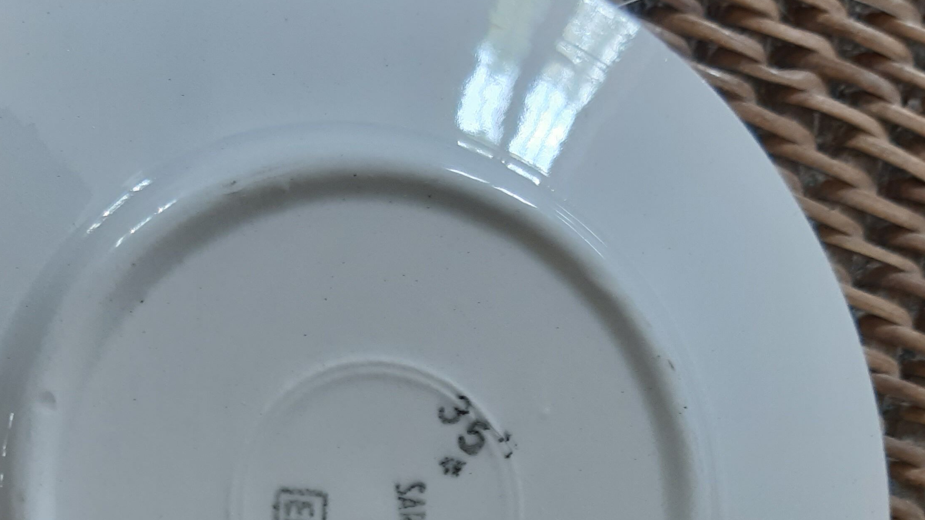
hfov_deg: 35.1
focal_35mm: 59
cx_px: 296
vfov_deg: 20.0
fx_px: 1447
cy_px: 478
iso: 64
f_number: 1.7
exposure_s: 1/50
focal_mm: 3.92
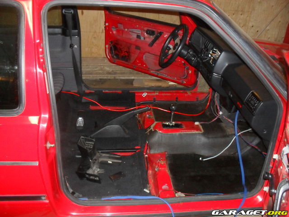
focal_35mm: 35
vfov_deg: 40.7
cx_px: 144
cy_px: 108
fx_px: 292
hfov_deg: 52.6
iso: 400
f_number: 3.2
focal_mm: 6.3
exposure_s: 1/45
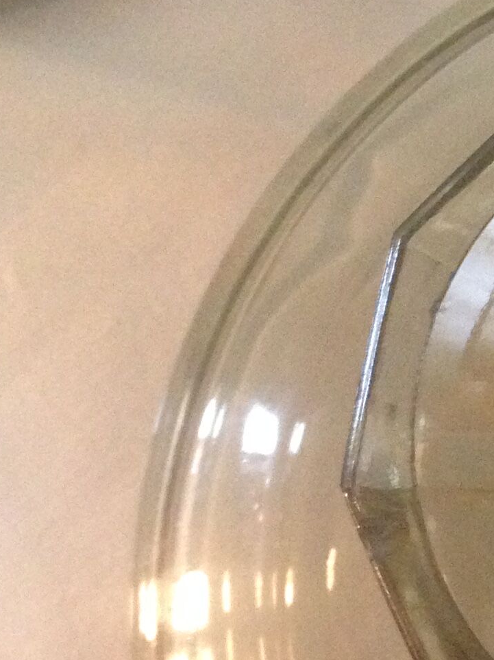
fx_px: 2132
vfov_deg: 17.5
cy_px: 465
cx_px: 775
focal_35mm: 112
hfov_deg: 12.5
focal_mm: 4.12
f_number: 2.4
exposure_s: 1/15
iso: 320
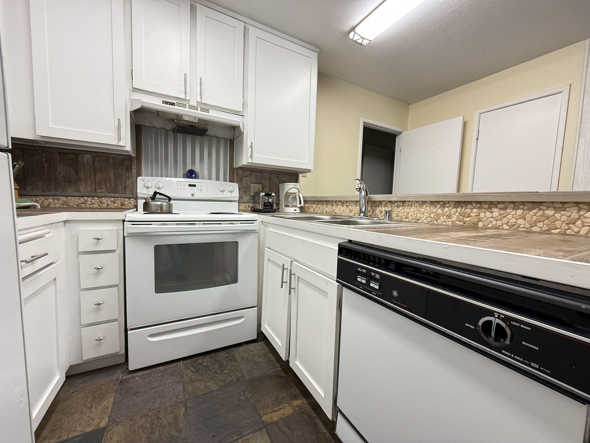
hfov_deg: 102.1
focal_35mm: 14
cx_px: 295
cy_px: 222
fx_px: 239
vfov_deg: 85.7
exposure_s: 1/120
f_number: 2.2
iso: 250
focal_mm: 2.22
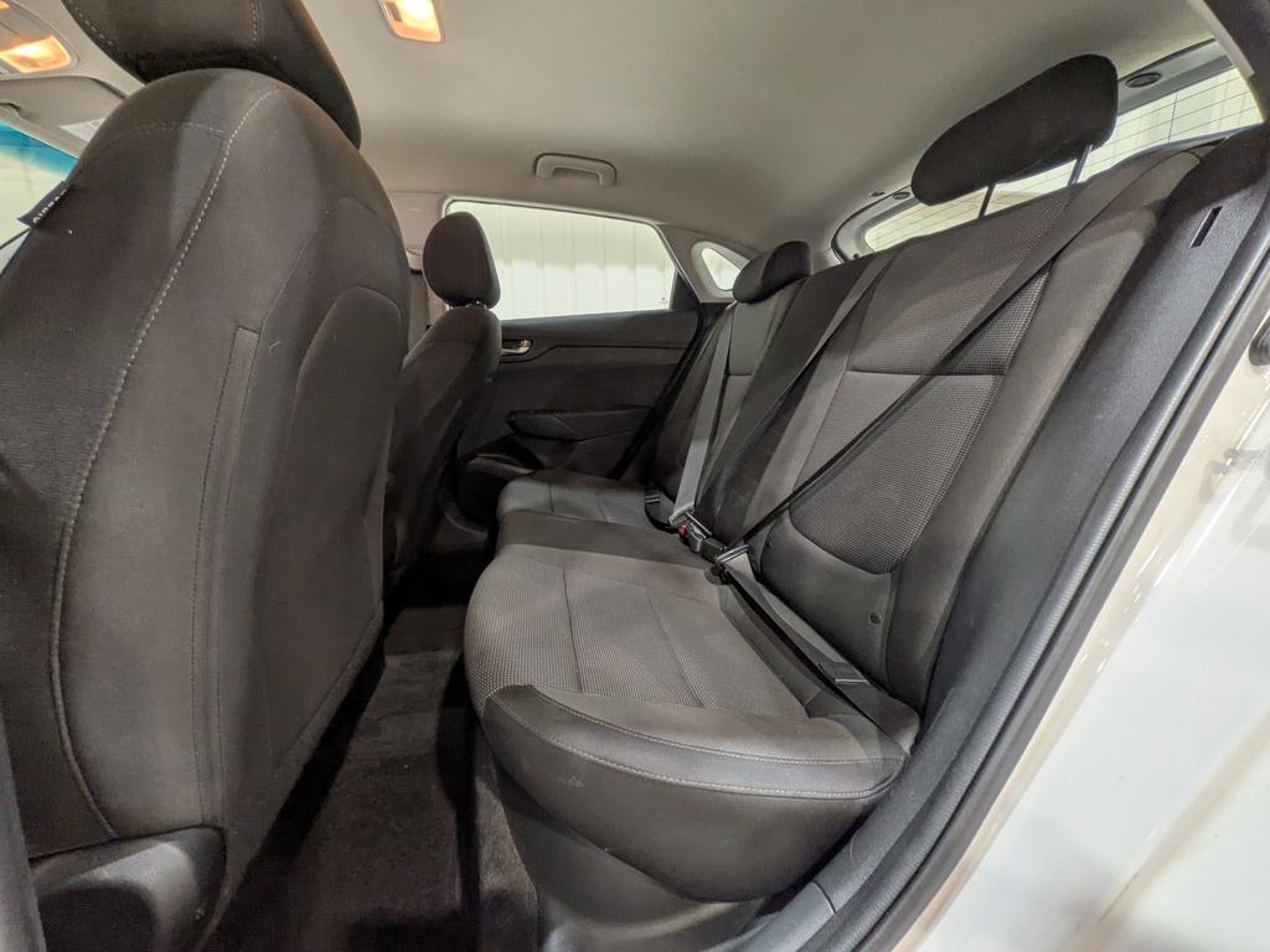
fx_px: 514
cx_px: 635
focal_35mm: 14
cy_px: 476
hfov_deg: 102.1
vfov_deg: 85.7
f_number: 2.2
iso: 83
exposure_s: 1/40
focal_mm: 1.83
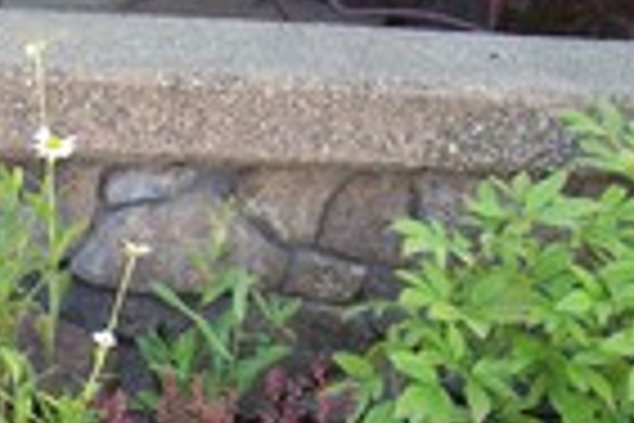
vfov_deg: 11.6
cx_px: -22
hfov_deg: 17.3
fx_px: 2025
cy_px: 572
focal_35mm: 115
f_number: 3.4
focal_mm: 8
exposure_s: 1/30
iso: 100
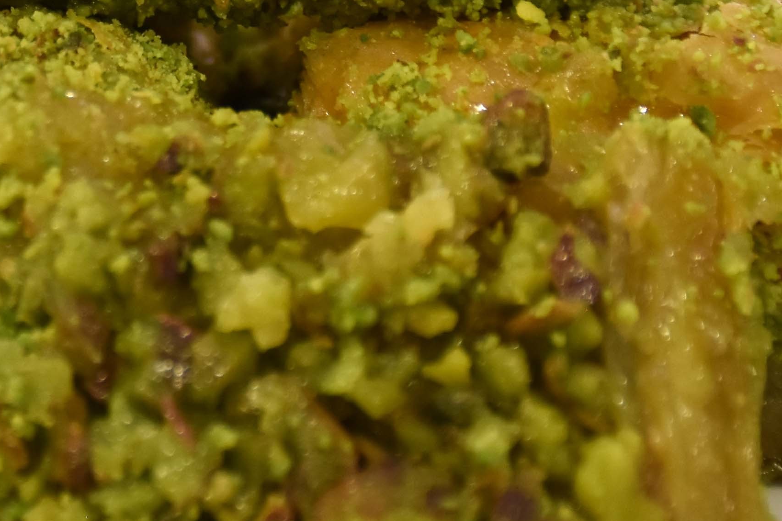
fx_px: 5974
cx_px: 88
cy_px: -201
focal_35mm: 275
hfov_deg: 7.5
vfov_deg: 5.0
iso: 640
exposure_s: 1/25
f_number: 4.8
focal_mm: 52
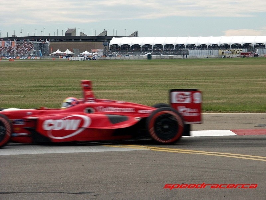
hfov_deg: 10.2
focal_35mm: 193
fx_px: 1483
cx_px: 133
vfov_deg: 7.7
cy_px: 100
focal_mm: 48.85
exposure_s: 1/750
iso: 100
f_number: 5.6
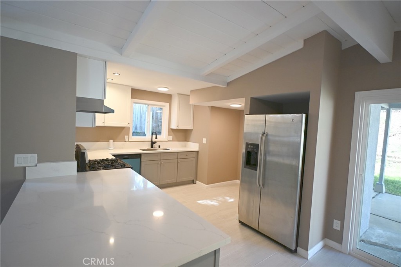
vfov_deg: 67.4
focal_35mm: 18
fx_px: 201
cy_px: 134
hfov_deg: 90.0
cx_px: 200
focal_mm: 12
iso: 900
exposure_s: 1/125
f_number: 3.5
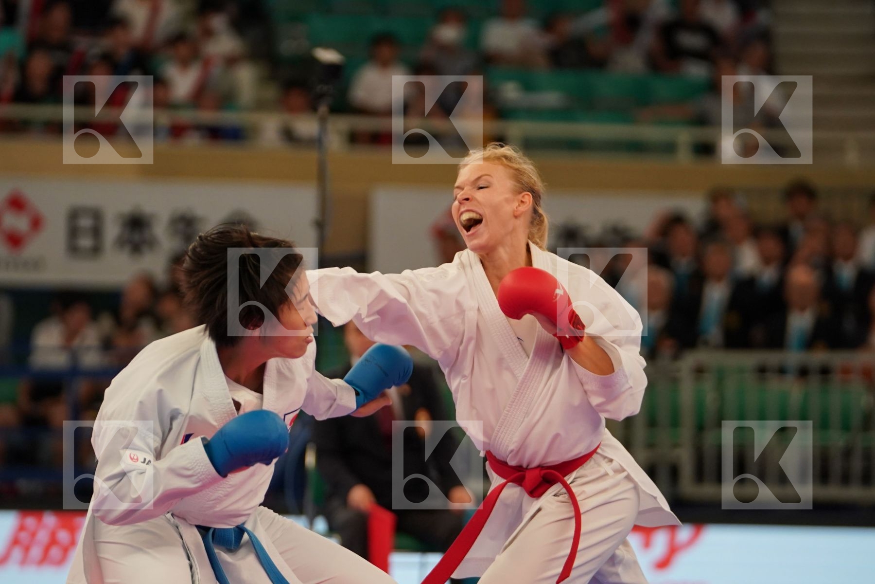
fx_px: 5687
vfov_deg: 5.9
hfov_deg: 8.8
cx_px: 438
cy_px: 292
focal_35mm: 234
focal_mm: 156
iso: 1600
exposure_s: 1/1000
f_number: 2.8
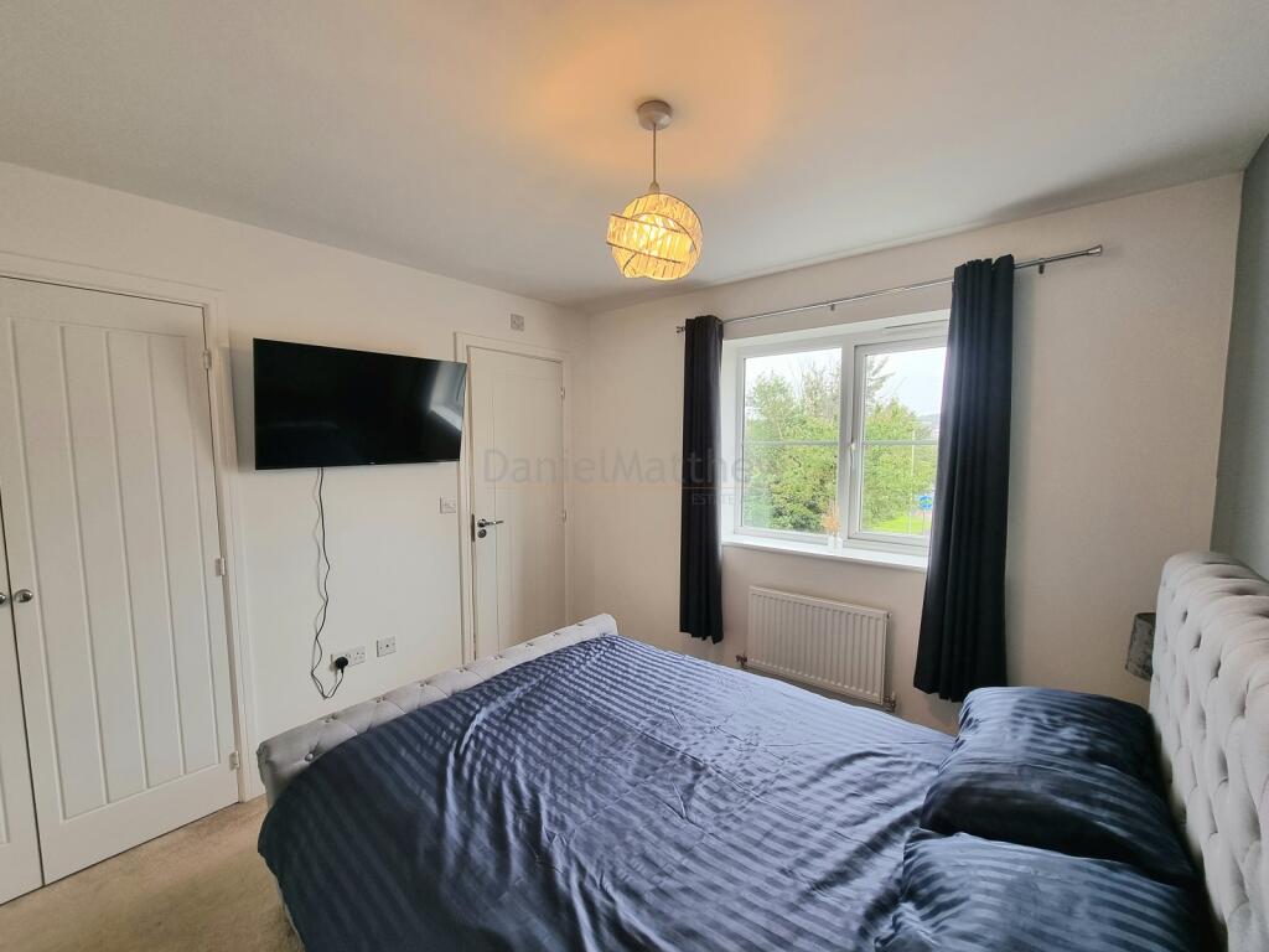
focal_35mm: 13
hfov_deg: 106.2
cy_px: 476
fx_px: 477
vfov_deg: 89.9
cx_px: 634
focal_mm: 2.2
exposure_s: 1/50
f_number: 2.2
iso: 64
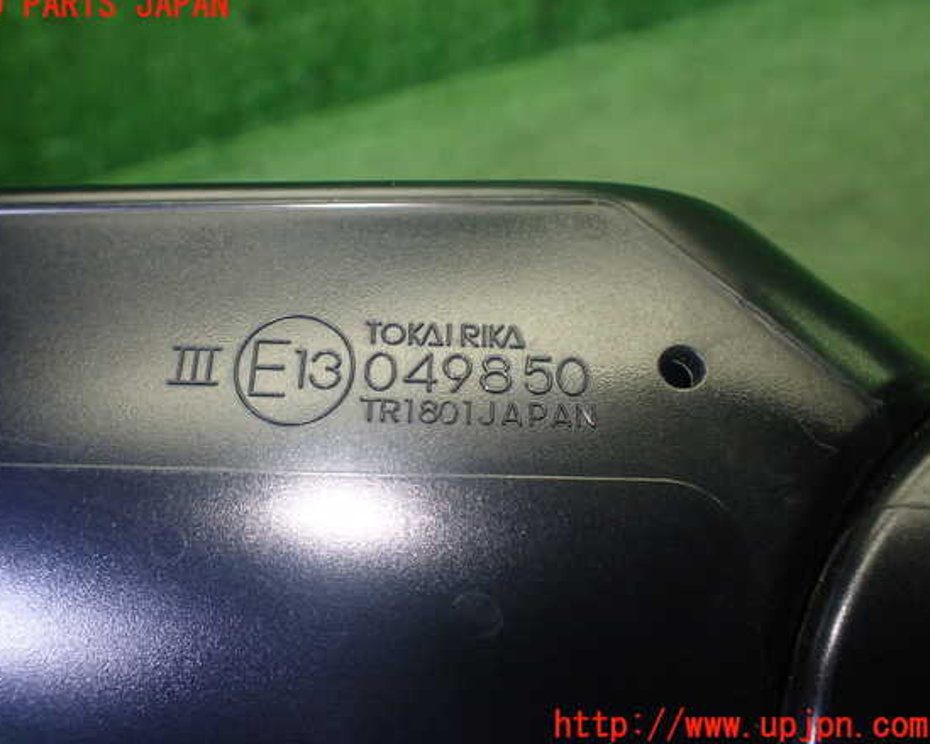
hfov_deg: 55.6
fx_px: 881
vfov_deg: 45.8
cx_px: 429
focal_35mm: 32
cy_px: 366
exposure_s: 1/125
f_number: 2.3
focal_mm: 5.4
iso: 320
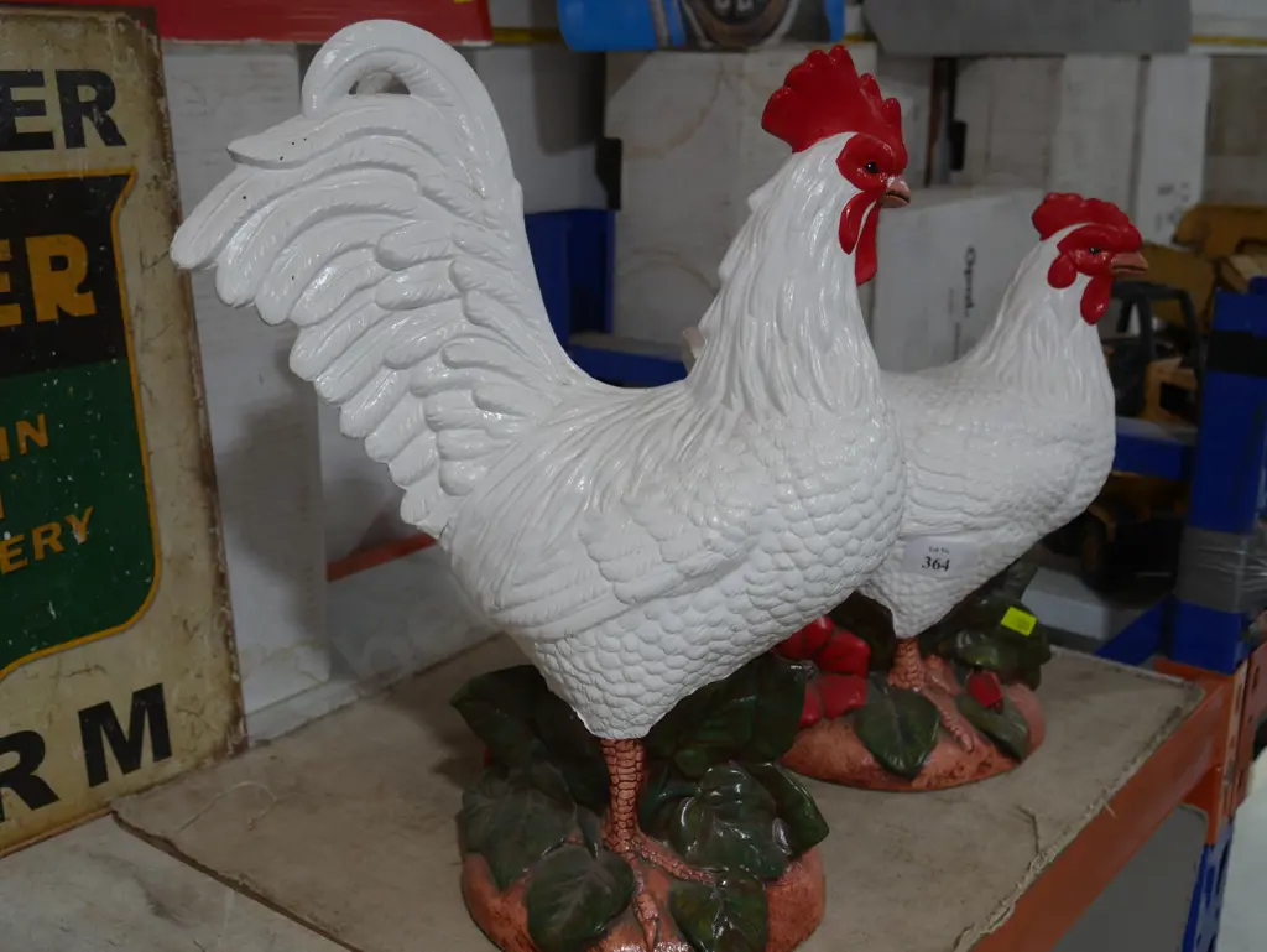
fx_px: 1538
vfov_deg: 34.4
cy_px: 476
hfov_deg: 44.8
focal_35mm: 42
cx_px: 634
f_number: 4.6
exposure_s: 1/60
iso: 400
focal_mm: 21
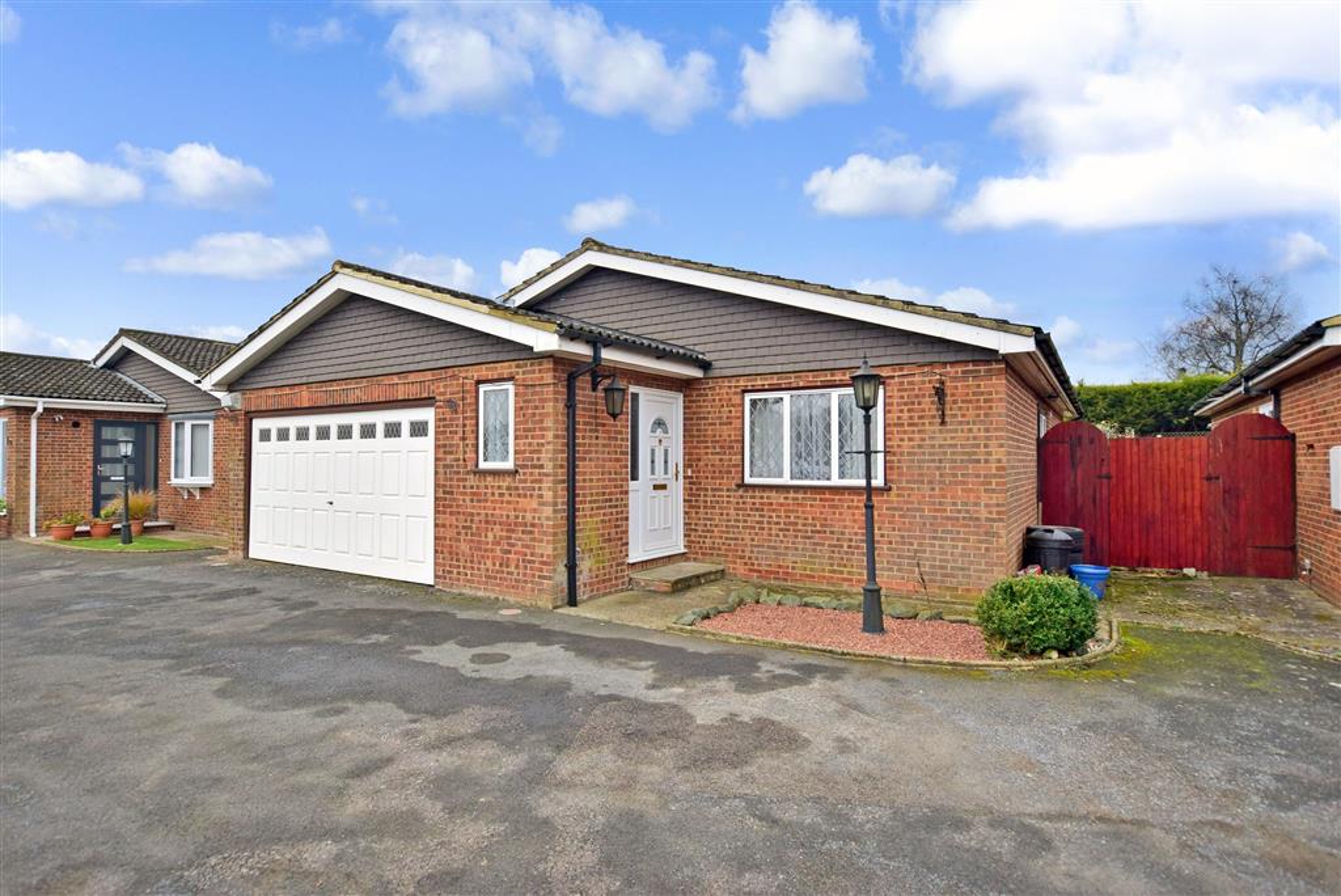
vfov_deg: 67.5
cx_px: 670
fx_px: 671
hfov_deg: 90.0
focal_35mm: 18
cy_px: 448
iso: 400
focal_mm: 12
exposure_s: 1/200
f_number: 7.1
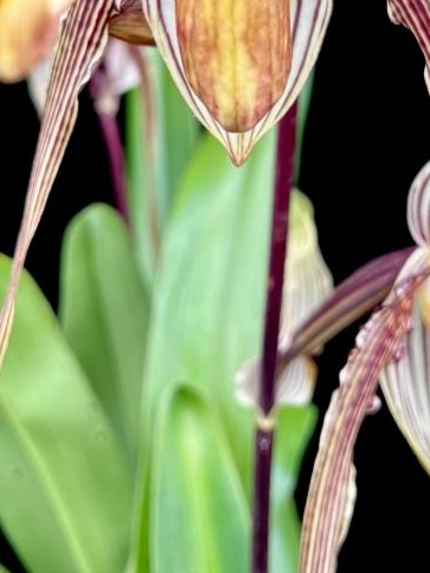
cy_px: 34
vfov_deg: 32.8
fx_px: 911
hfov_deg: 26.5
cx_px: 235
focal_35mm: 55
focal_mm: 5.7
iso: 50
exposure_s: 1/121
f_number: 1.5
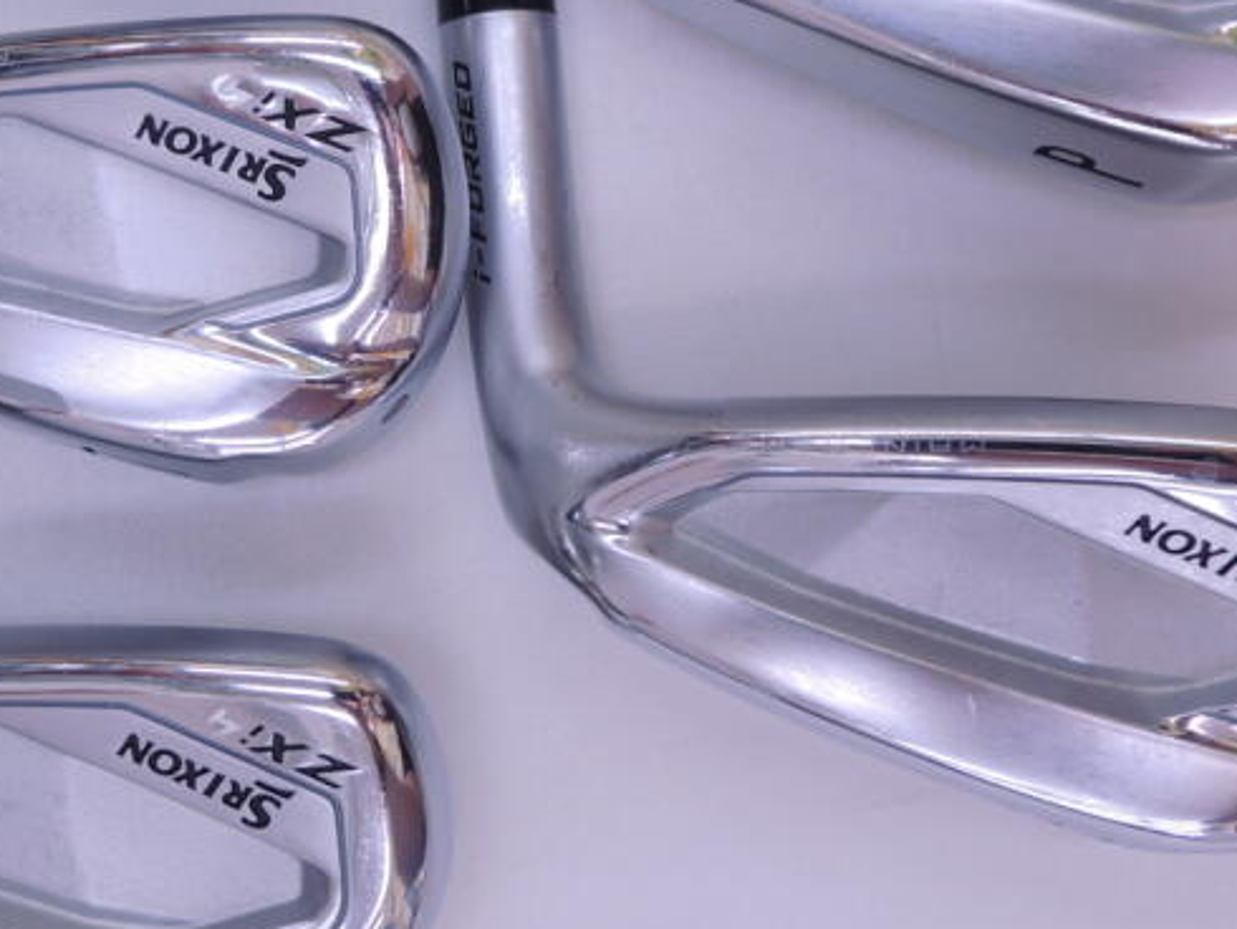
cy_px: 270
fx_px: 1680
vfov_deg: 30.5
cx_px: 447
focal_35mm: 47
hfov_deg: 40.1
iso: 100
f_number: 2.8
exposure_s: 1/50
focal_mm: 4.3
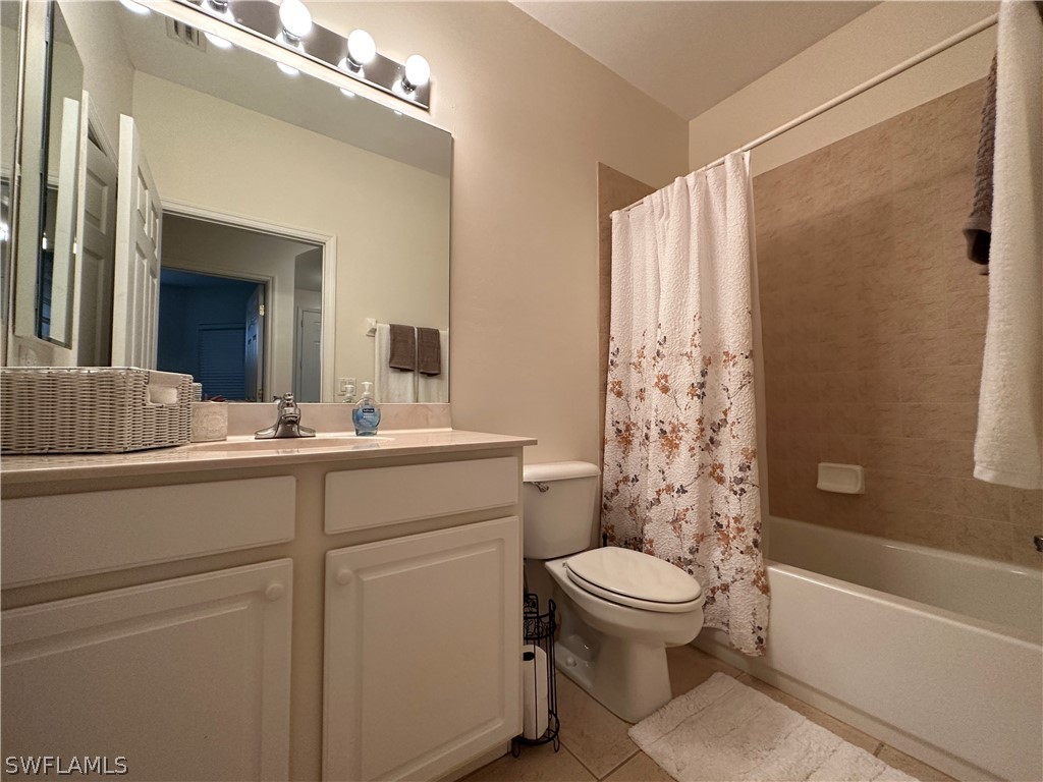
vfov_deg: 85.7
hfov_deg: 102.1
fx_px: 422
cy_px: 391
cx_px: 522
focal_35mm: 14
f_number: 2.2
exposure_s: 1/120
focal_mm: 2.22
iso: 250
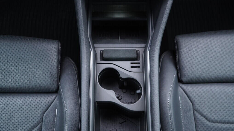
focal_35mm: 38
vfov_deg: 31.2
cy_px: 76
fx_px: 236
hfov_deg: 52.8
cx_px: 118
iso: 400
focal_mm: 24
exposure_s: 1/40
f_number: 2.8
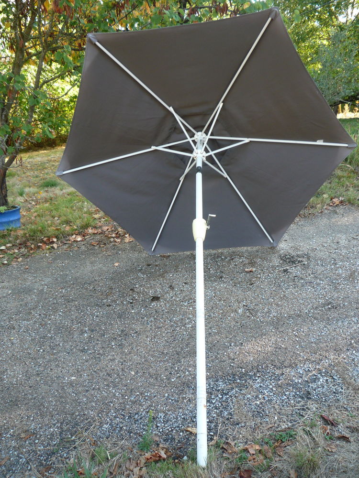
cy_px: 239
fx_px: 415
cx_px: 180
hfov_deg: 46.8
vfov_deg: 60.0
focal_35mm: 30
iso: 100
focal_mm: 5.2
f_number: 3.3
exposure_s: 1/60
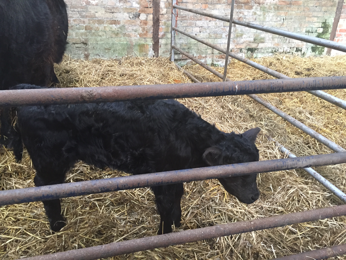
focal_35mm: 29
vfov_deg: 48.2
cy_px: 130
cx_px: 173
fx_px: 290
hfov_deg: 61.7
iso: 200
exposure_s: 1/33
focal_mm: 4.15
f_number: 2.2
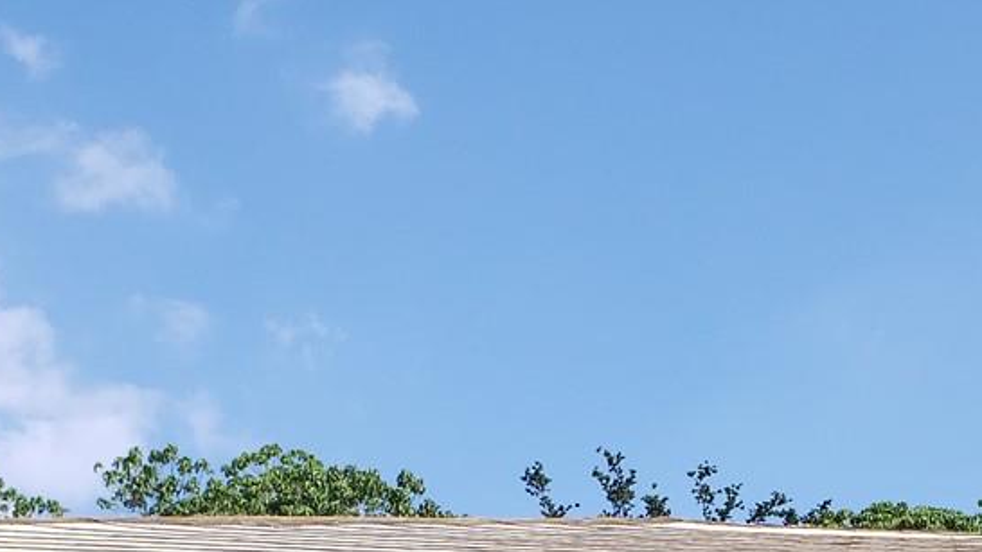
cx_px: 784
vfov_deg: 13.2
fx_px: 2161
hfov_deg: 25.2
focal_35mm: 83
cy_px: 989
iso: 50
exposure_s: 1/904
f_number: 2.4
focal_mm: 4.3
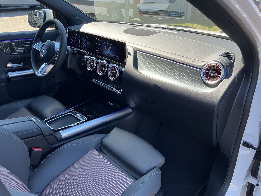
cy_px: 98
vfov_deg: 48.2
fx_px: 219
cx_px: 130
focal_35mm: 29
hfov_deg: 61.7
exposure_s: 1/154
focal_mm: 3
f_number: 1.8
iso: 20
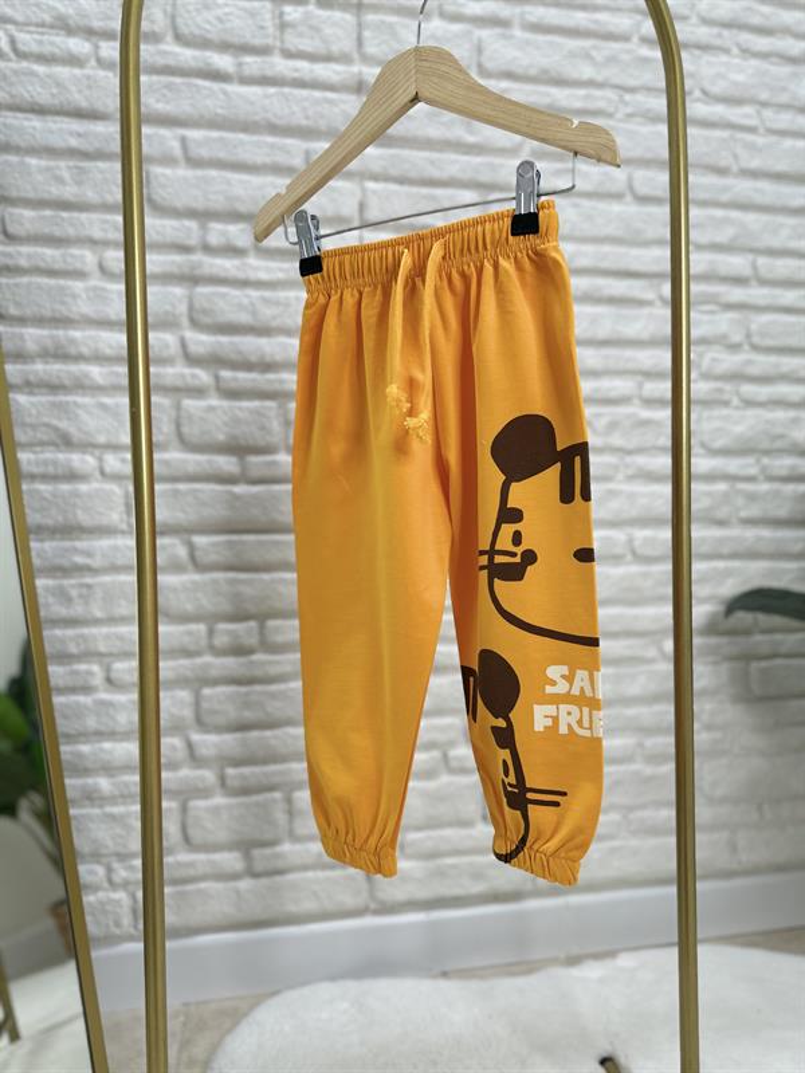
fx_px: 744
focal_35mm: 24
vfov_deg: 71.6
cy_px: 536
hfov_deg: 56.8
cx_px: 402
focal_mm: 6.86
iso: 80
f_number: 1.78
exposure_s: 1/100
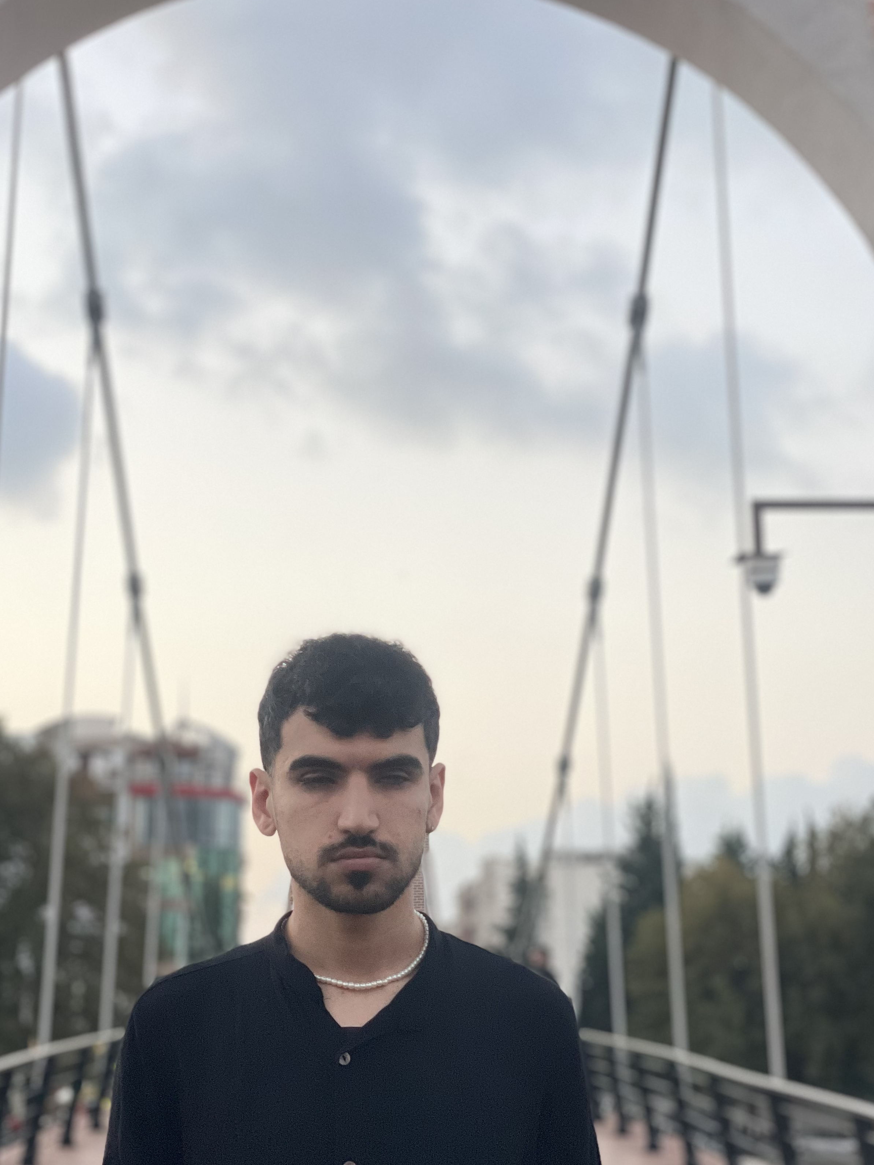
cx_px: 361
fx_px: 2222
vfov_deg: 29.3
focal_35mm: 66
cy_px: 708
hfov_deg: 22.2
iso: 125
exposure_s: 1/122
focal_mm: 6
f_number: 2
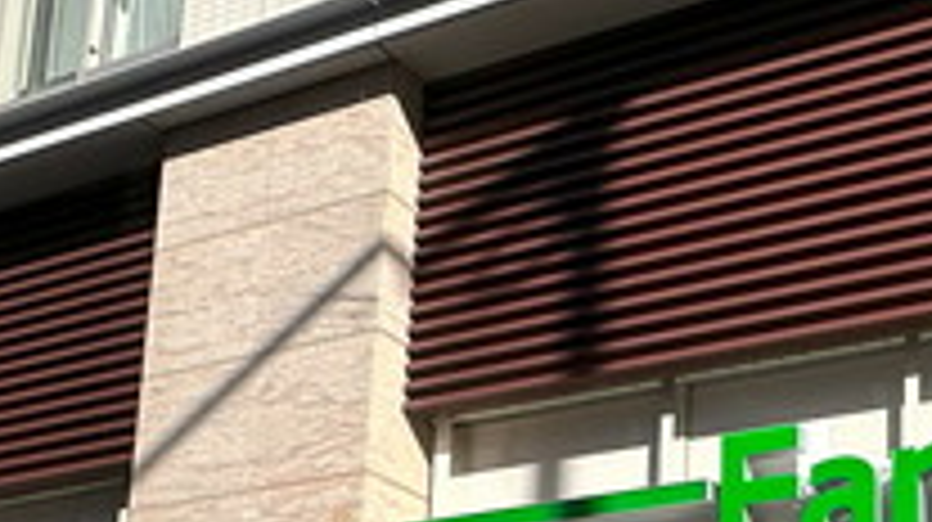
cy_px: 734
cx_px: 819
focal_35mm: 59
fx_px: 1457
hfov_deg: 33.8
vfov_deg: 18.5
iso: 40
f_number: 2.2
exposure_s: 1/1689
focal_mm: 2.22
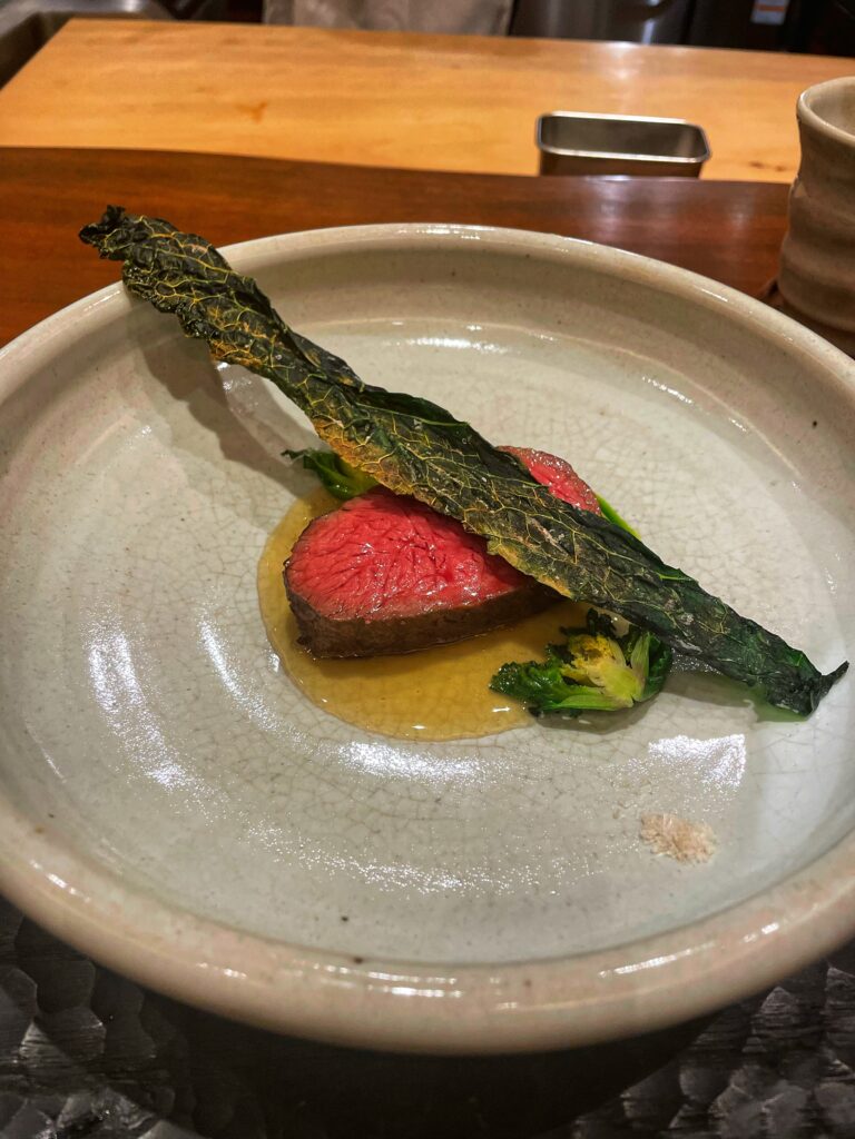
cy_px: 570
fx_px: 856
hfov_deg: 53.1
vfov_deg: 67.3
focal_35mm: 26
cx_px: 428
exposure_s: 1/100
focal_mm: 4.2
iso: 125
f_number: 1.6
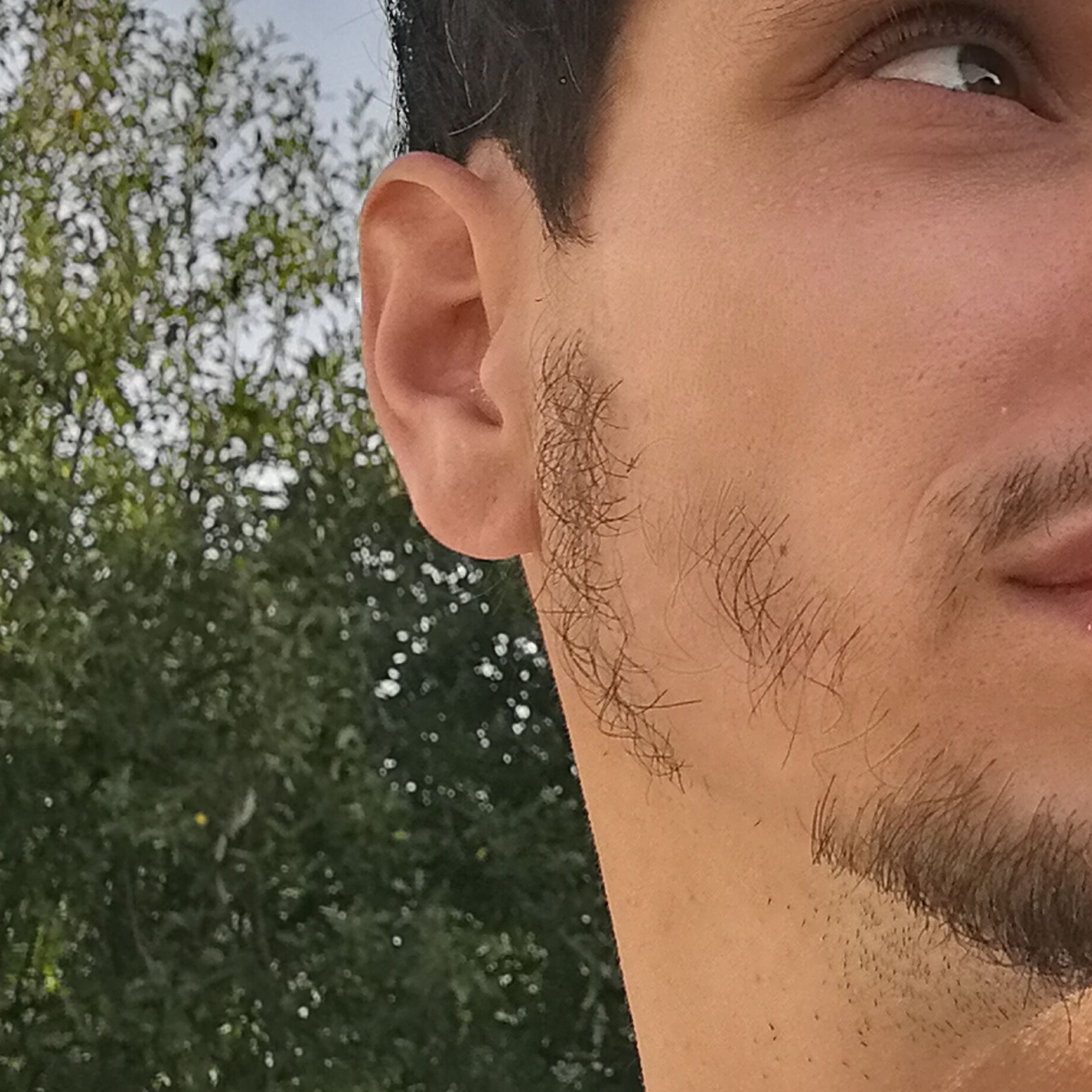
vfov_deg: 24.5
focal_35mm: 70
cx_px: 1017
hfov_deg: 23.9
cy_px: 317
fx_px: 2498
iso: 50
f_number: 2
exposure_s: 1/982
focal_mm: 3.81
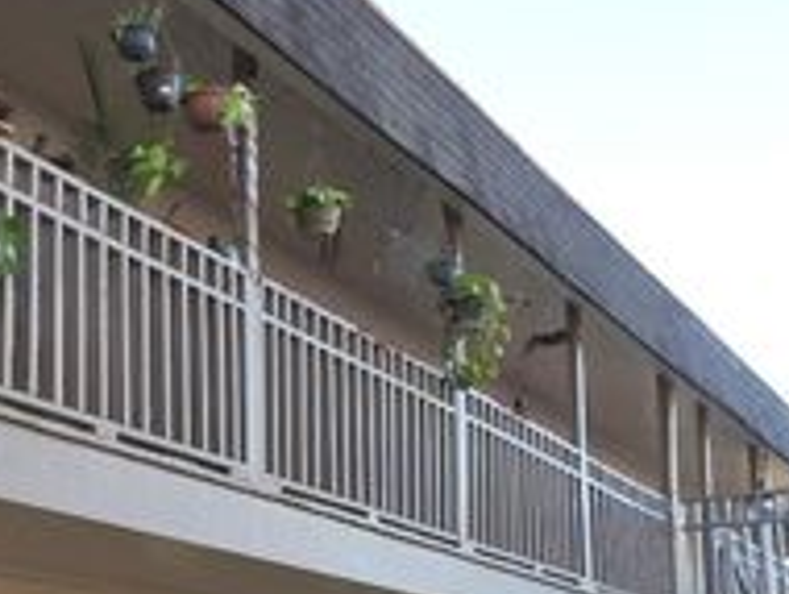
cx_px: 216
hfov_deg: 30.3
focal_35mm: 63
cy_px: 588
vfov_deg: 22.5
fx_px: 1438
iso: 100
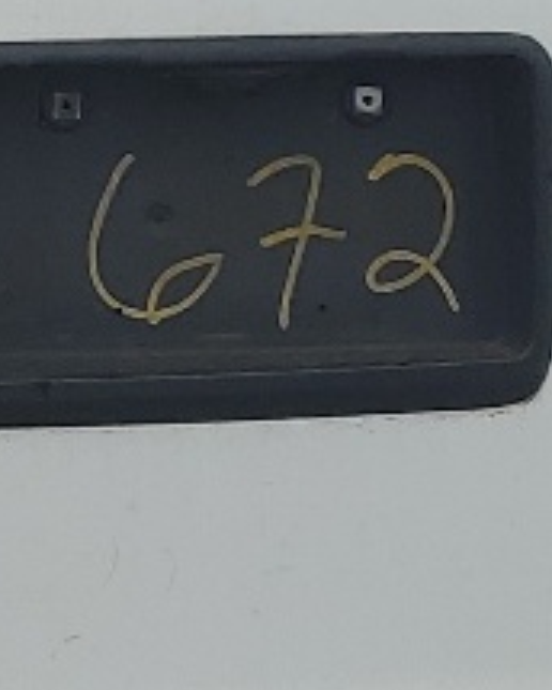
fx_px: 3860
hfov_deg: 8.0
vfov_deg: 10.0
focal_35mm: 189
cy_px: -157
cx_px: -318
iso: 50
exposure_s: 1/1000
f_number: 1.5
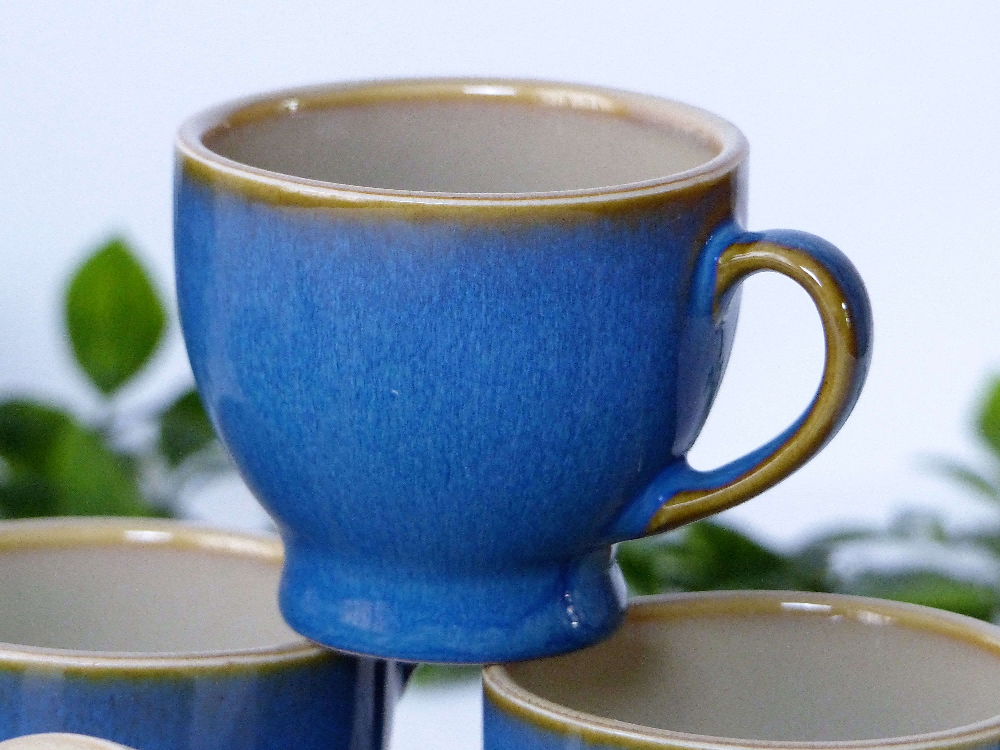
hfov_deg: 6.2
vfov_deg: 4.7
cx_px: 500
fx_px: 9215
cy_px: 375
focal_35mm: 319
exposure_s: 1/60
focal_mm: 52.3
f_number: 2.8
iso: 400
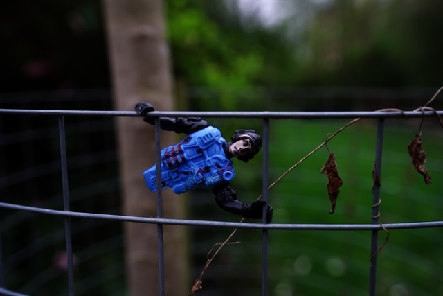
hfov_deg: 54.4
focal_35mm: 35
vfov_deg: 37.9
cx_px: 222
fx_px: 431
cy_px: 148
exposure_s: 1/60
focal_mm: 35
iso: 100
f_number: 3.5
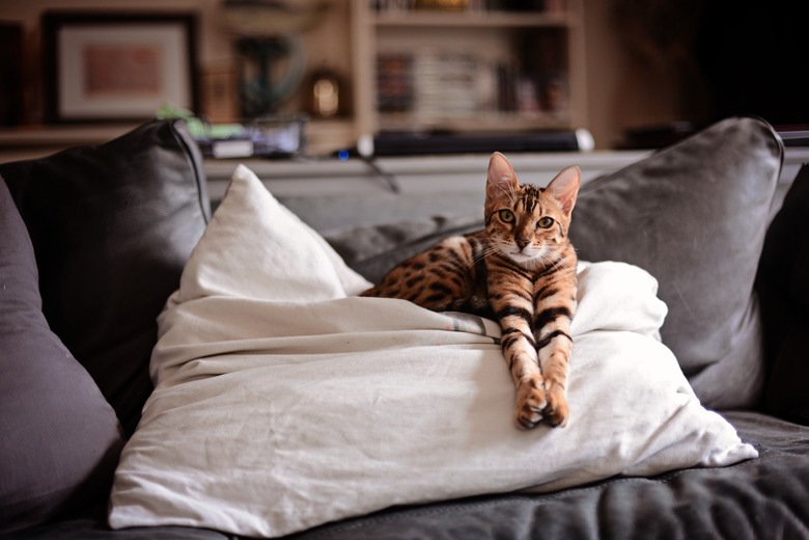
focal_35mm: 50
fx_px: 1124
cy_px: 270
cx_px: 404
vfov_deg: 27.0
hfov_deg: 39.6
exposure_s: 1/50
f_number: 2
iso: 250
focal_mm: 50
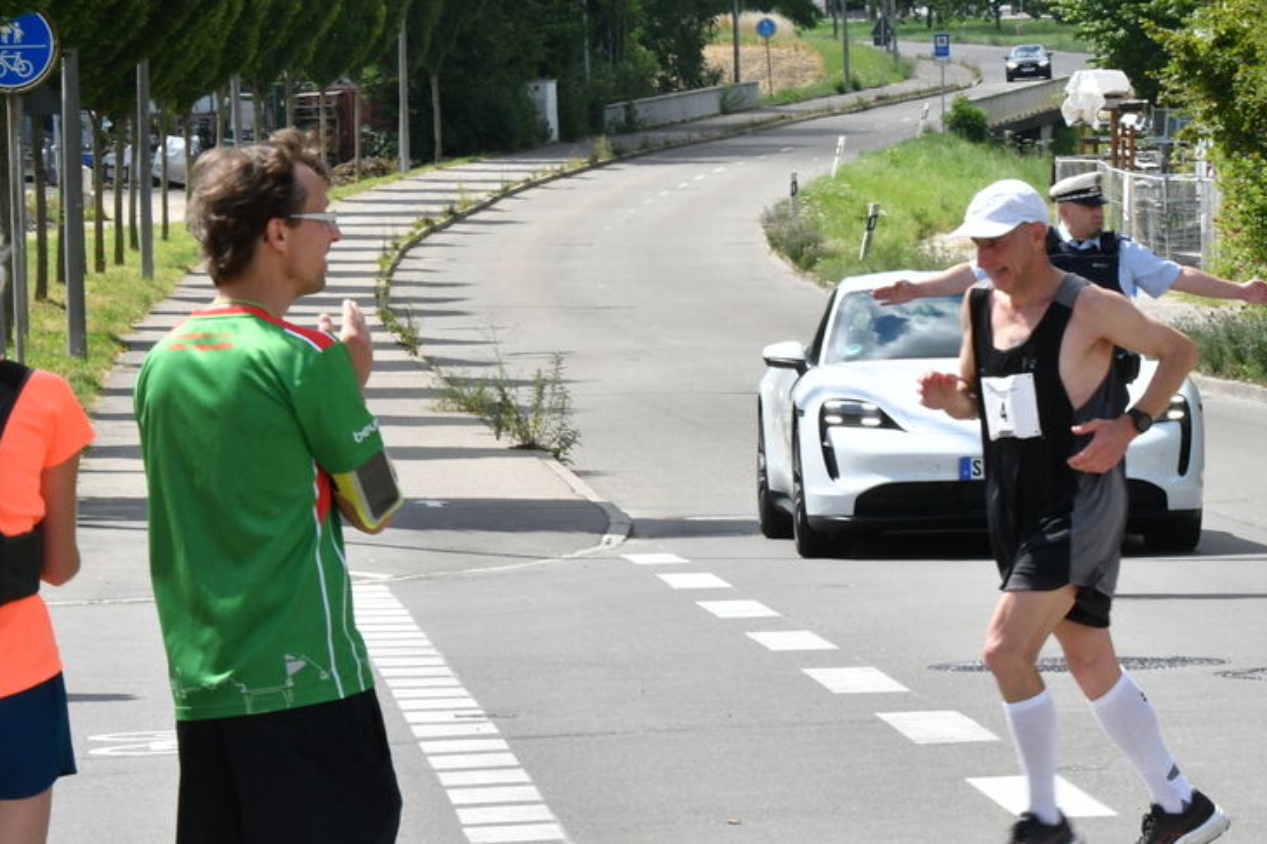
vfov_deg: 6.0
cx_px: 706
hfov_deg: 9.1
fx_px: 7985
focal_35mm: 227
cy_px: 526
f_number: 22
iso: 800
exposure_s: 1/250
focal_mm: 92
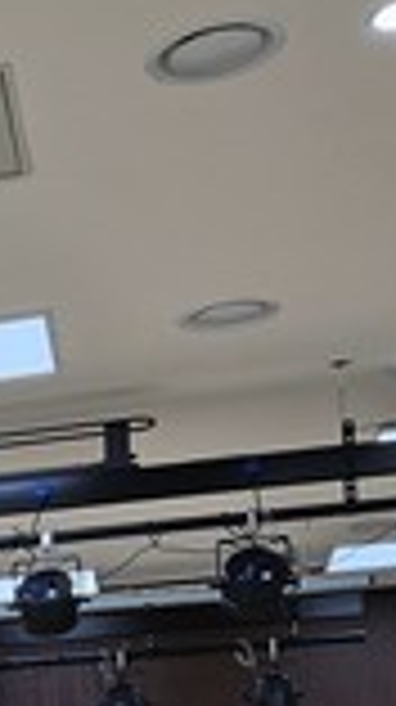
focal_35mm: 96
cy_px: 809
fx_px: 1797
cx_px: -594
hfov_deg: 10.6
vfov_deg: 21.0
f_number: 1.8
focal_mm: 5.4
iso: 40
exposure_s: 1/120
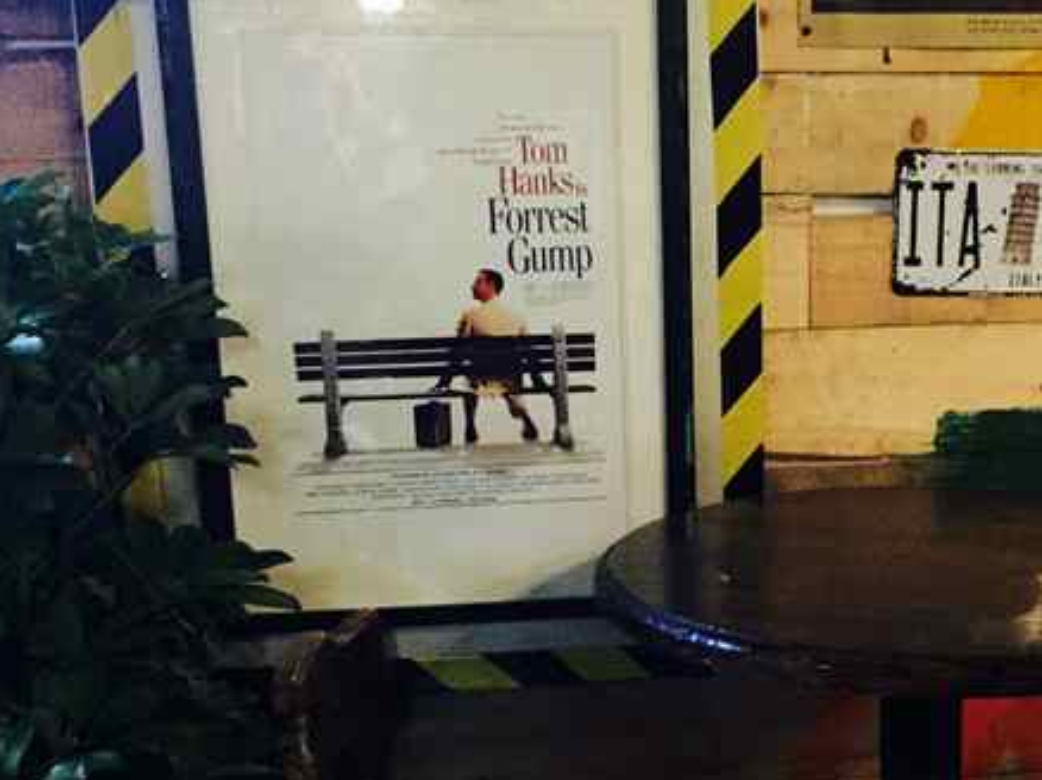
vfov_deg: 27.2
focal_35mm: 53
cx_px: 740
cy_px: 556
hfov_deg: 35.6
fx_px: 1595
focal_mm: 4.15
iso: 1000
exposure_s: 1/17
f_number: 2.2
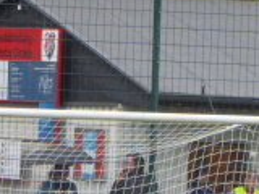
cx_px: -83
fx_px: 9046
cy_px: 196
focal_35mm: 1209
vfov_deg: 1.2
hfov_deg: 1.6
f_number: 6
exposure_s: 1/60
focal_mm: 77.3
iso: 400
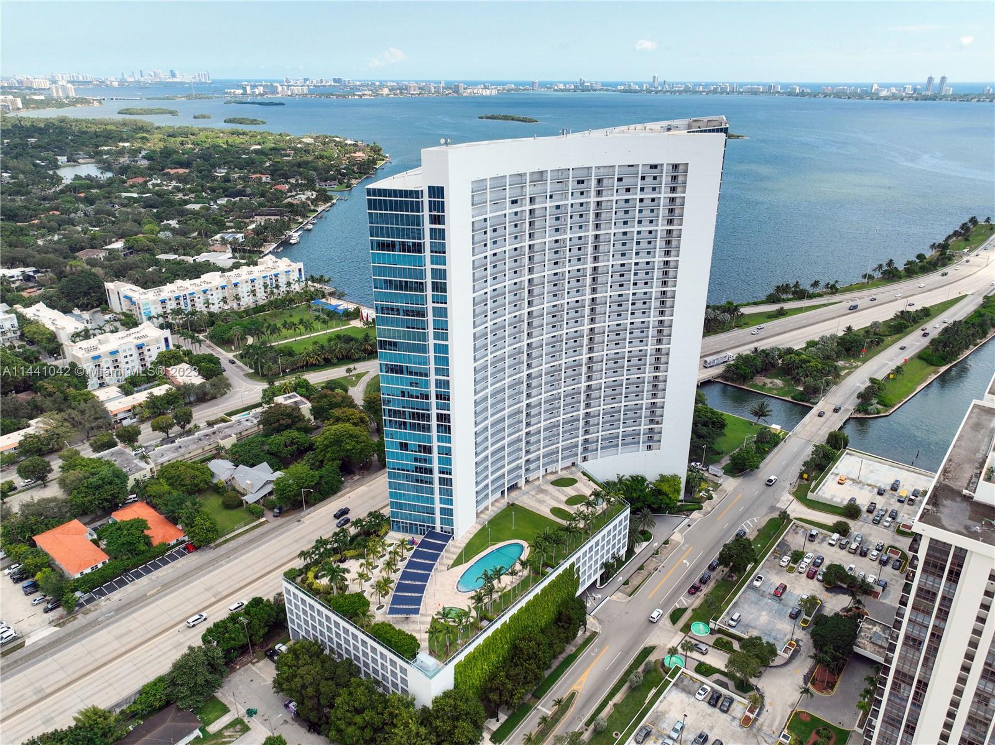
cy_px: 372
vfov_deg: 56.8
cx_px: 498
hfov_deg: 71.6
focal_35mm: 24
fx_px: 689
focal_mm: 12.29
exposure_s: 1/1600
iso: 130
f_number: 2.8
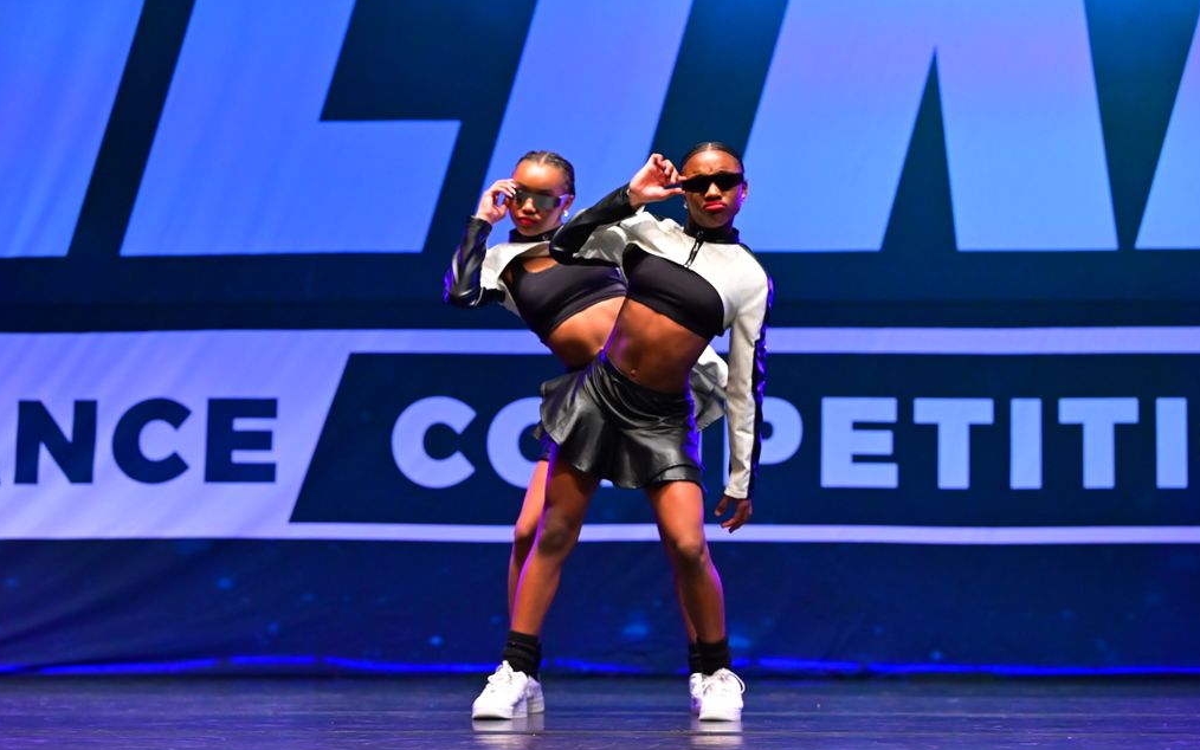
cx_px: 602
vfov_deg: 12.4
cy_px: 392
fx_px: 3467
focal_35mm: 106
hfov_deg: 19.6
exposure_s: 1/800
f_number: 4
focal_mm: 103
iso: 10000
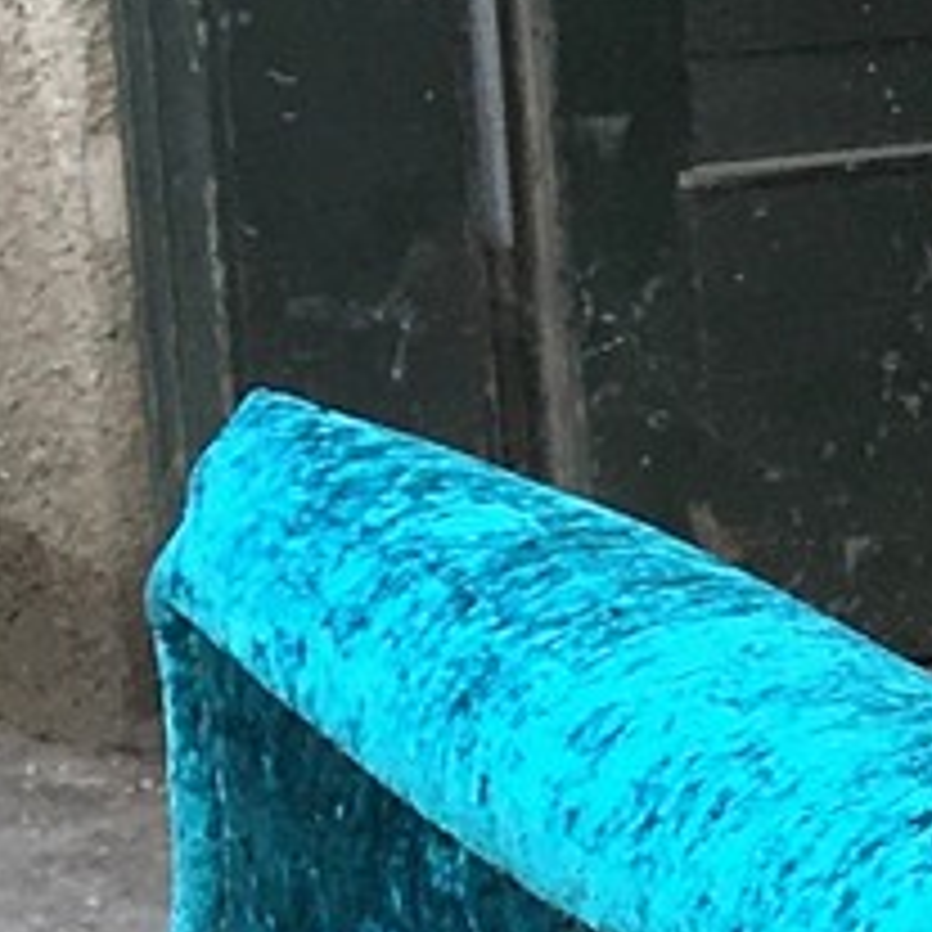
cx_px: 3291
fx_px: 5666
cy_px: 2069
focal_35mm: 186
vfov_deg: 8.7
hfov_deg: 7.5
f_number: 2.2
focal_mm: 4.15
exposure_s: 1/390
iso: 25
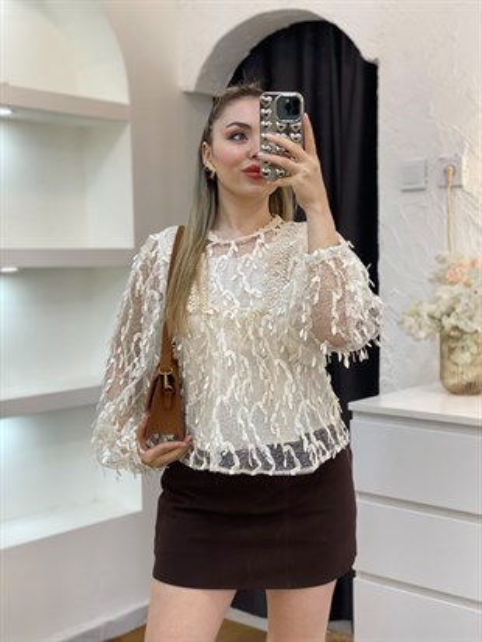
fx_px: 965
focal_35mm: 52
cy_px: 321
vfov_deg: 36.8
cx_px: 241
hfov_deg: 28.0
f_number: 2
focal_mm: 6
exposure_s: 1/100
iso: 64
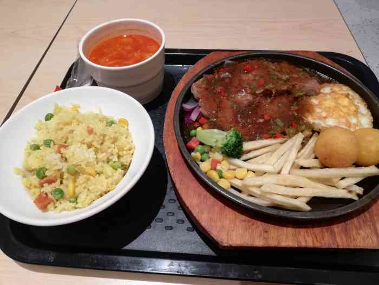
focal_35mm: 27
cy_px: 142
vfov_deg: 51.4
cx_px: 190
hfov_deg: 65.3
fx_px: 296
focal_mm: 3.81
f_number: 2.2
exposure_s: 1/60.2
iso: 160
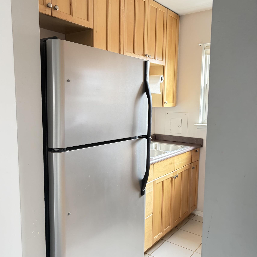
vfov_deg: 52.5
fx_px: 260
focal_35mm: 31
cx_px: 128
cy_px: 131
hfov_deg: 52.5
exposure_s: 1/60
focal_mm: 5.96
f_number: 1.6
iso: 250
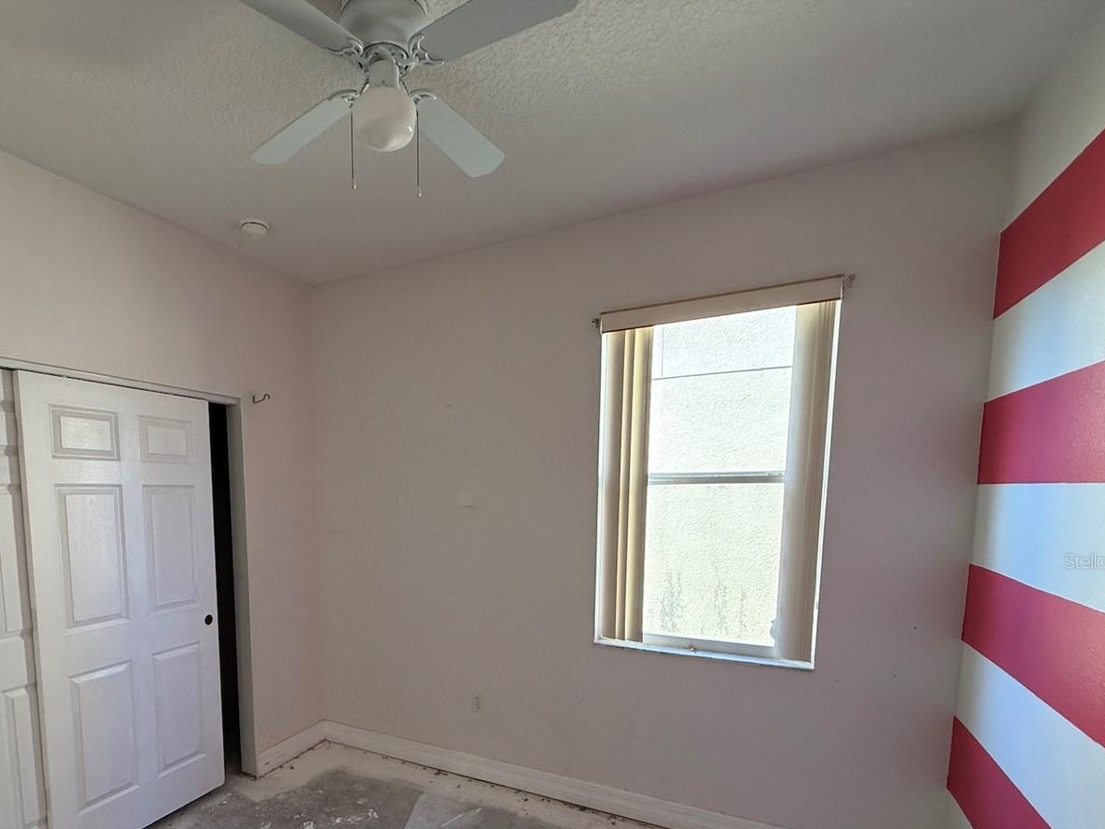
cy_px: 561
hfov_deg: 82.8
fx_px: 606
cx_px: 403
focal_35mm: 19
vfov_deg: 66.6
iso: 125
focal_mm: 2.22
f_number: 2.2
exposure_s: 1/99
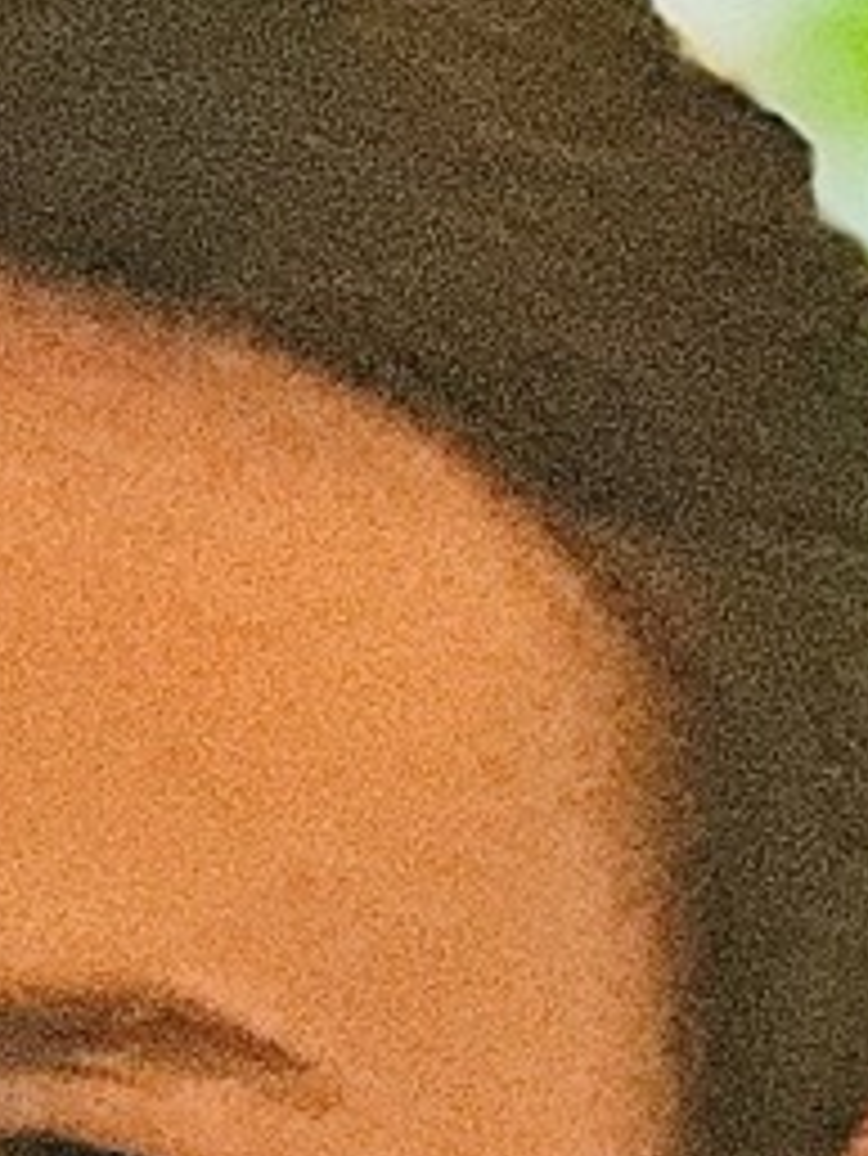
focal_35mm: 539
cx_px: -274
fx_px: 18006
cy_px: 3180
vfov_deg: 3.6
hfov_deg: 2.8
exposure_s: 1/14
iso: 1250
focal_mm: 9
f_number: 2.8
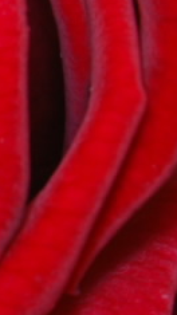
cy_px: 63
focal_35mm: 478
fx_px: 3993
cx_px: -227
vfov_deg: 4.5
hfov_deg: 2.5
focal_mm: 70
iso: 400
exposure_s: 1/2
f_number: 11
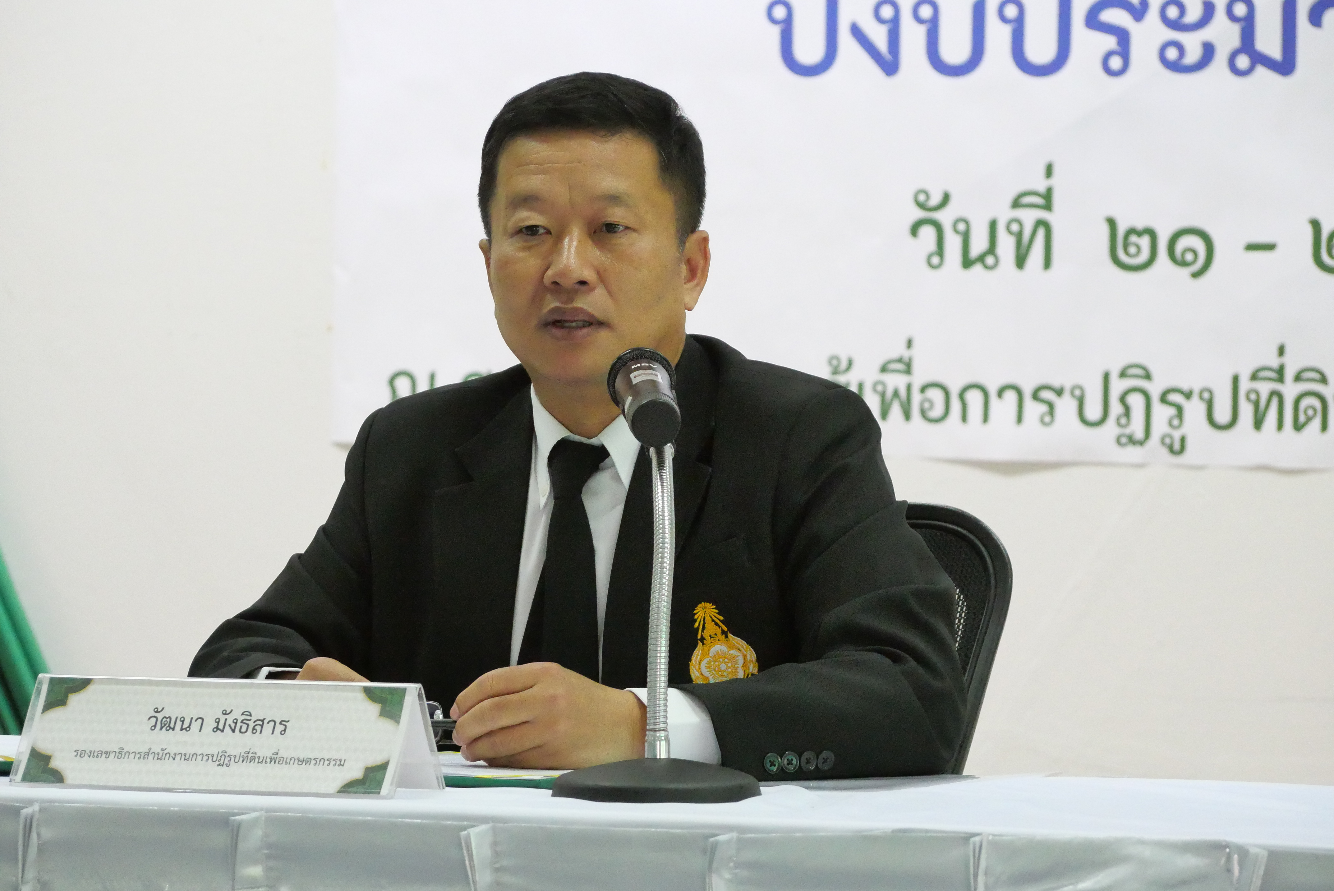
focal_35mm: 184
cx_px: 667
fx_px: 6822
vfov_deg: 7.5
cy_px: 446
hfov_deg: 11.2
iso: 6400
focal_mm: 89
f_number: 5.6
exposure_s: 1/100
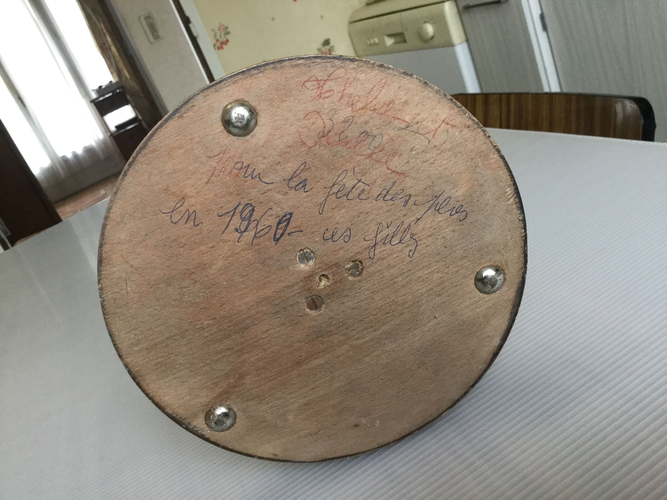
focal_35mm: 31
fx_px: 597
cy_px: 250
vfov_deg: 45.4
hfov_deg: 58.4
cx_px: 334
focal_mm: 3.3
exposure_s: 1/33
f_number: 2.4
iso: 50
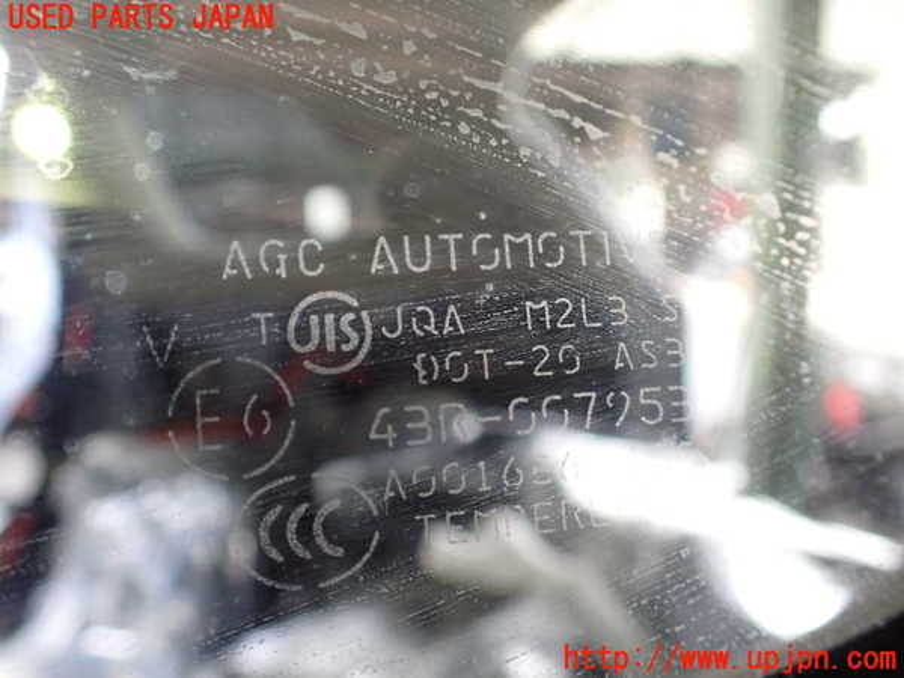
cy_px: 339
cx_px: 452
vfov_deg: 46.8
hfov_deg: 60.0
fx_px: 783
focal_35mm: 30
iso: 800
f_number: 2.3
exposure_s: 1/40
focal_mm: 5.4
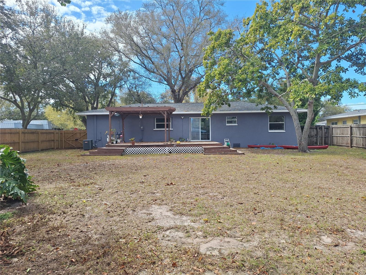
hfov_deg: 73.9
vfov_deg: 58.9
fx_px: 243
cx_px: 183
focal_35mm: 23
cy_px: 138
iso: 40
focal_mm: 5.54
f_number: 1.8
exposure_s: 1/1686
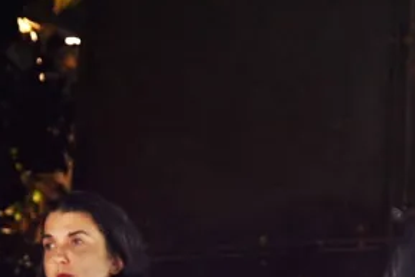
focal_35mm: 166
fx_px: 1914
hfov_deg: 12.4
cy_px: 301
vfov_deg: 8.2
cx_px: 258
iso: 5000
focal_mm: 48
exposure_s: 1/100
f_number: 4.2
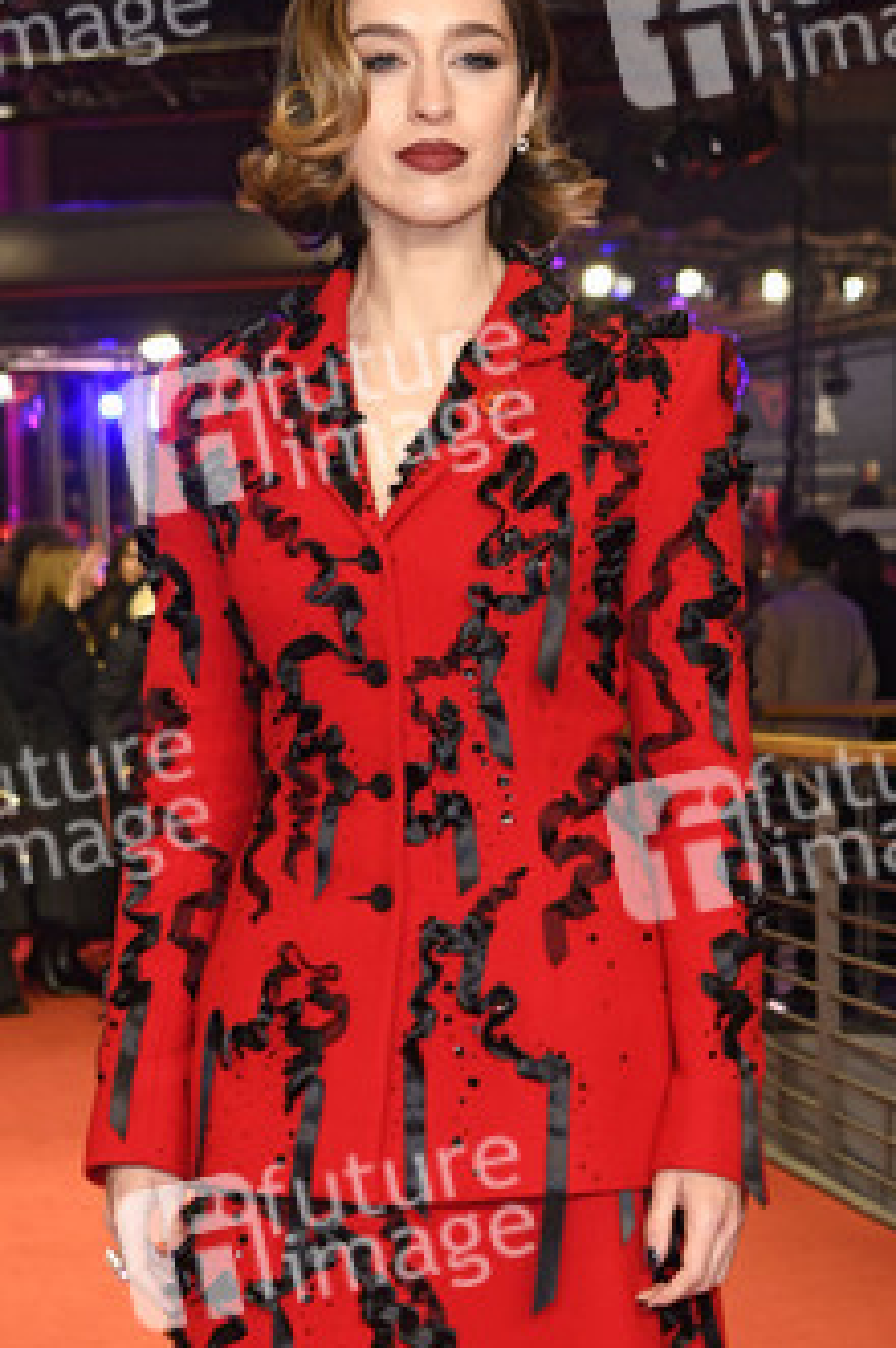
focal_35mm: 58
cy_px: 623
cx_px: 444
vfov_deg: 34.5
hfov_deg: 23.3
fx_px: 2170
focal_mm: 48
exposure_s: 1/125
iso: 1250
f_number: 5
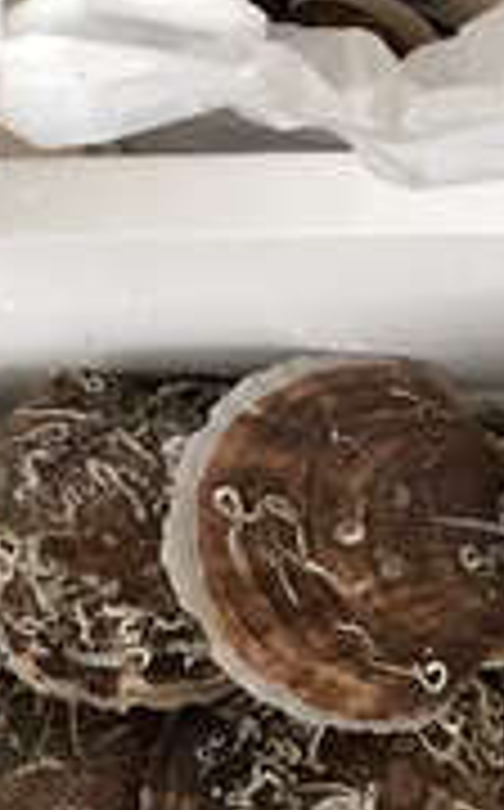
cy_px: 504
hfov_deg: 19.2
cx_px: 472
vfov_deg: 31.0
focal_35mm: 66
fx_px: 1455
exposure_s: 1/15
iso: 40
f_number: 1.8
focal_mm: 3.99
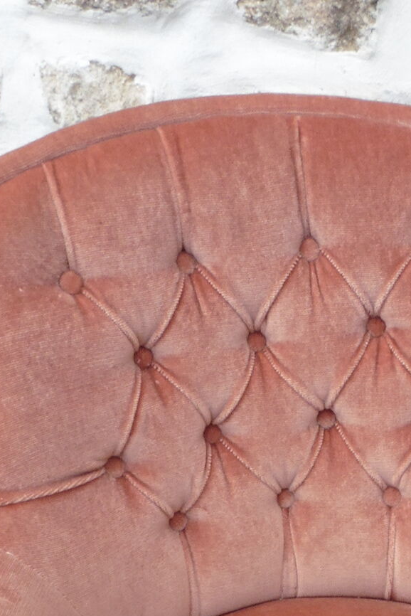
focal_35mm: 59
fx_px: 1009
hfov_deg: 22.6
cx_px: 348
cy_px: 683
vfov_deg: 30.3
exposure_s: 1/40
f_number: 8
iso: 100
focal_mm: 4.3
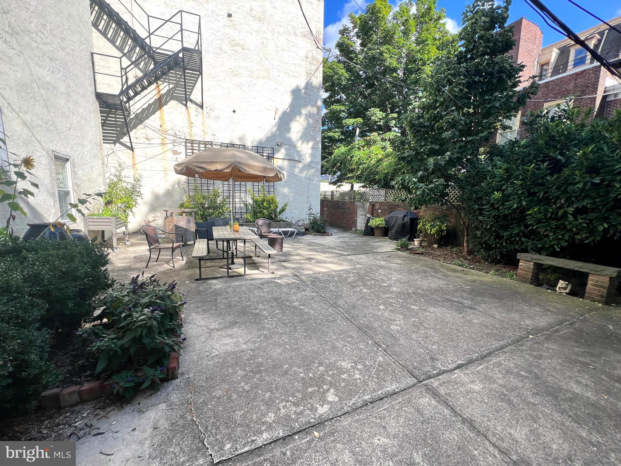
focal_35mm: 13
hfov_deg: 106.2
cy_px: 233
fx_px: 233
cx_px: 310
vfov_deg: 89.9
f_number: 1.8
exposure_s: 1/430
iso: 32
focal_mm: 1.57
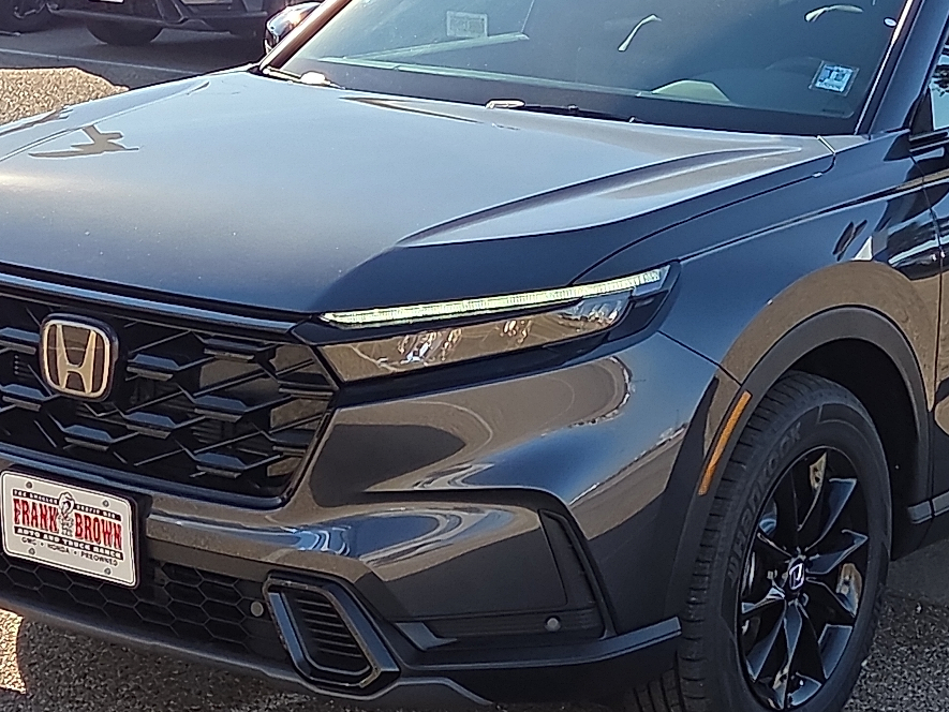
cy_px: 277
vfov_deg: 15.7
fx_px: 2577
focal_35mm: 94
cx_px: 588
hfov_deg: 20.8
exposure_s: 1/1429
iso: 25
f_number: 1.8
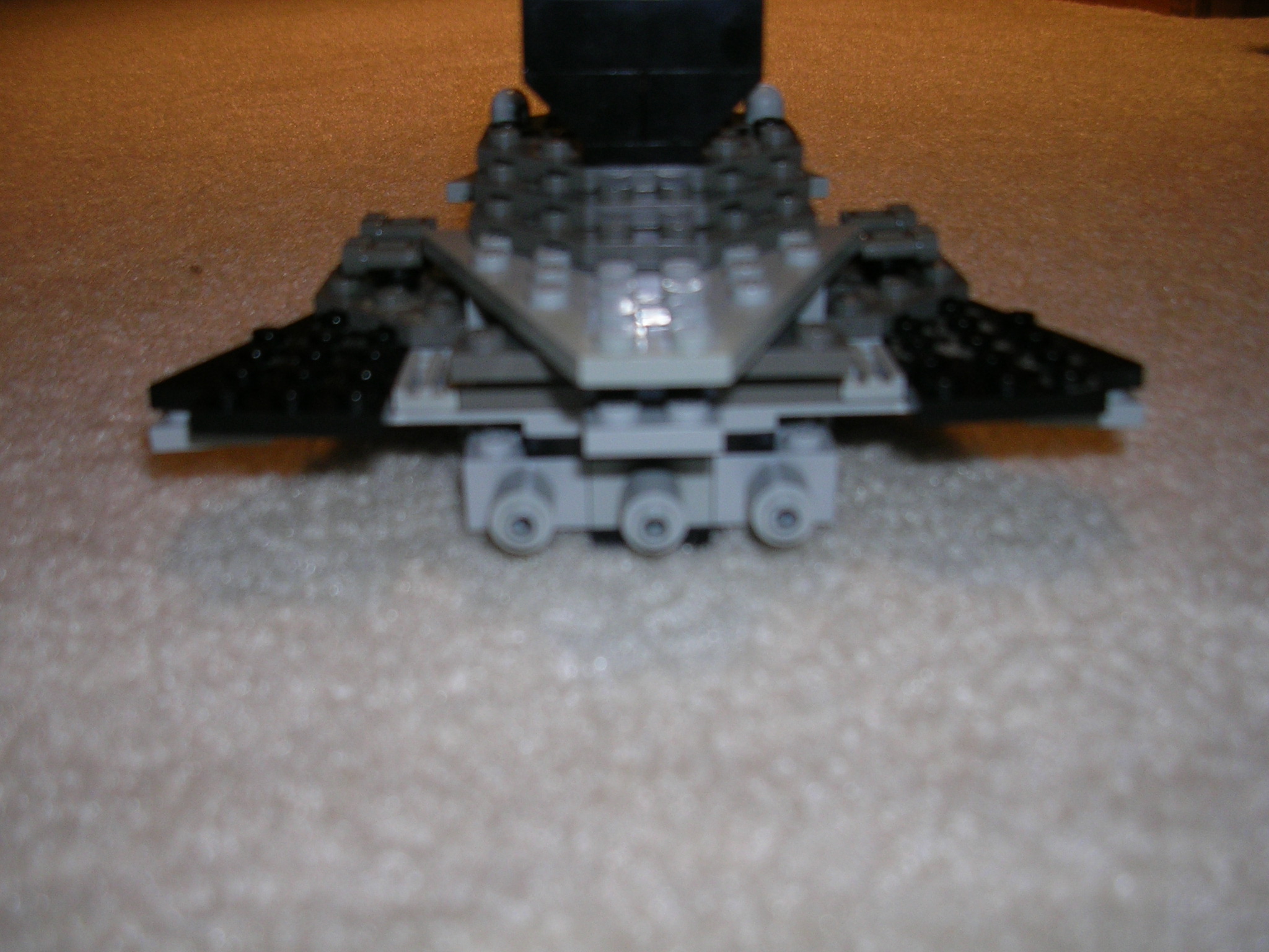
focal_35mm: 38
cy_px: 476
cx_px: 634
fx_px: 1393
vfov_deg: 37.7
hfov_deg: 49.0
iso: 50
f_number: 2.8
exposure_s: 1/60.1
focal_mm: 5.8
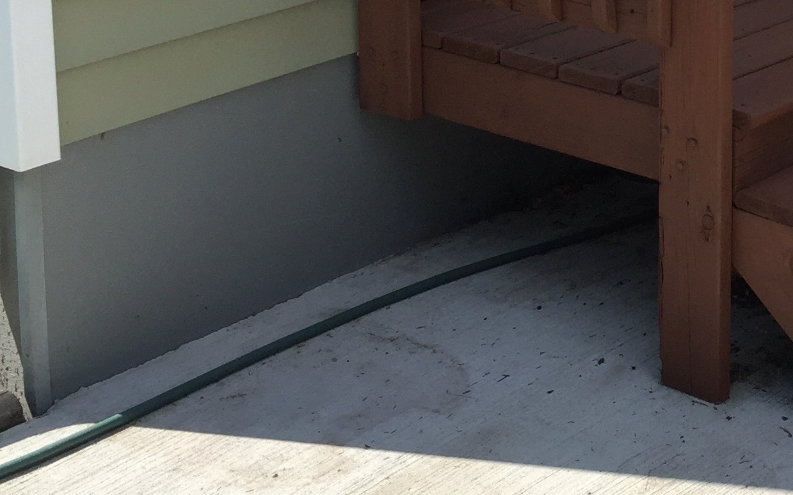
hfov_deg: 24.4
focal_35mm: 81
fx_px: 1750
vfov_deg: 15.4
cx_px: 783
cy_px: -120
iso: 32
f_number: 2.2
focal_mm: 4.15
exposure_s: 1/1236
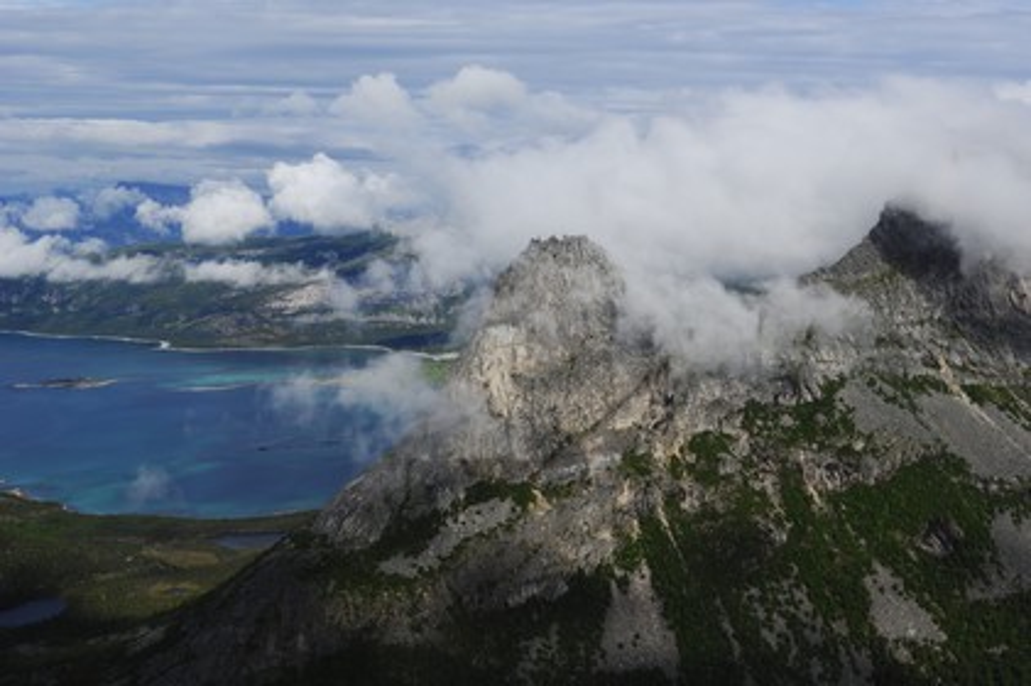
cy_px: 343
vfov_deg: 26.4
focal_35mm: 51
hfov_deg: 38.9
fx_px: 1459
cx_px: 516
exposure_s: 1/2500
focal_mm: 34
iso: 100
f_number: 4
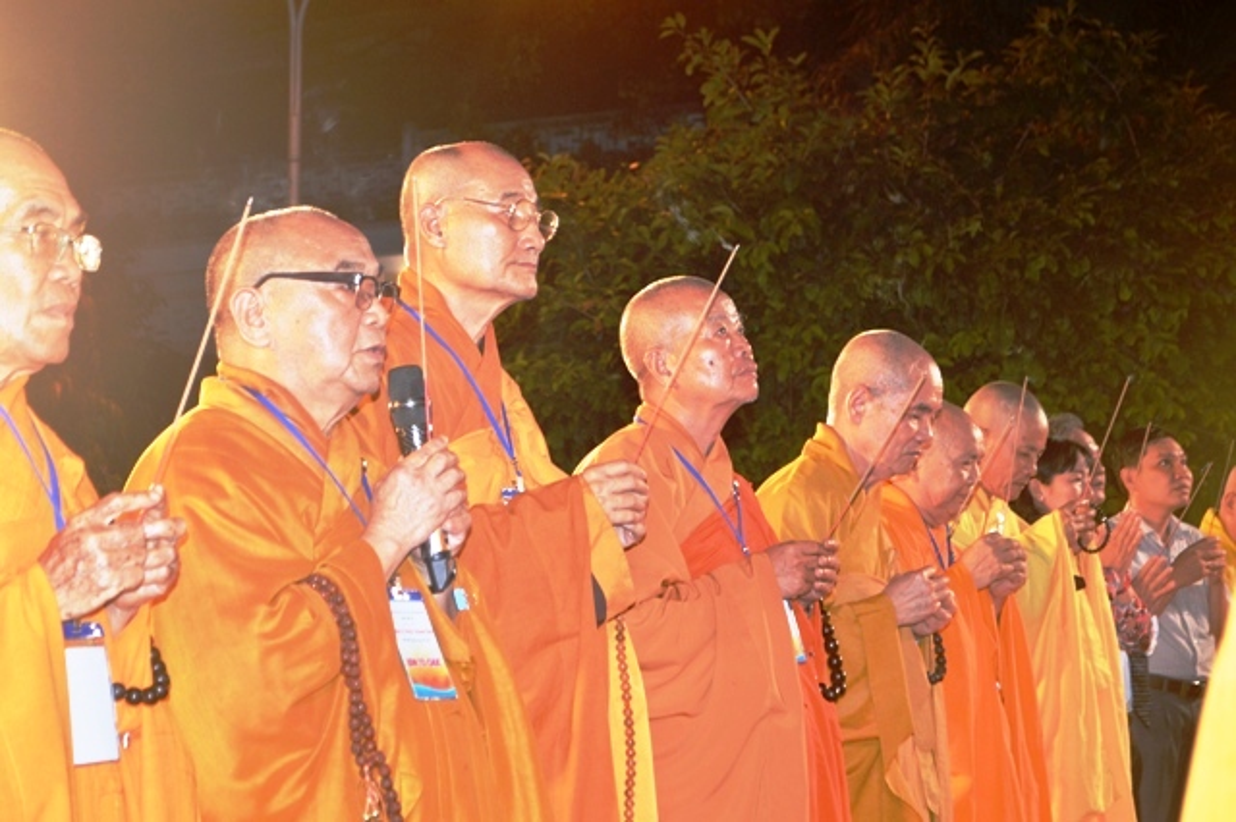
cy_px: 411
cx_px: 618
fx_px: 2471
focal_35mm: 72
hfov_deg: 28.1
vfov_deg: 18.9
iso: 400
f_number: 5.6
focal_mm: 48
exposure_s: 1/60
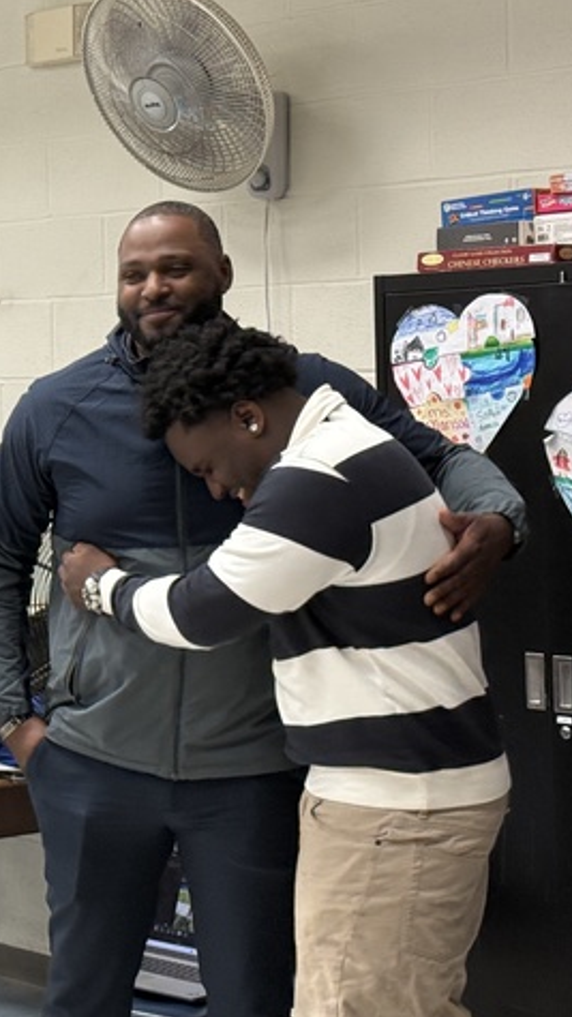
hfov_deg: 13.4
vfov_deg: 24.2
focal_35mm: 88
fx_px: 2374
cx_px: -116
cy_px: 465
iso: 160
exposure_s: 1/60
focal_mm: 6.76
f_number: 1.78
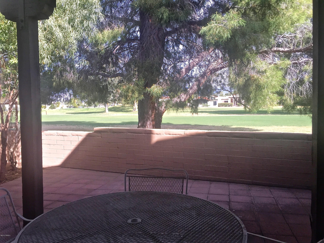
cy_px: 122
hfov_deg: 61.7
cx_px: 162
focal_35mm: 29
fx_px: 271
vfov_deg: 48.2
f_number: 2.2
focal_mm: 4.15
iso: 32
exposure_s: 1/565
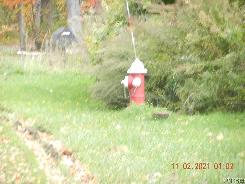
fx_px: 2110
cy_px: 92
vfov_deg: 5.0
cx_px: 123
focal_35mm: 298
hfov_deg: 6.6
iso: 160
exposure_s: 1/60
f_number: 5.3
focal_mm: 52.6
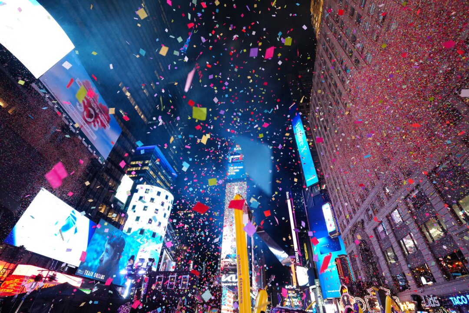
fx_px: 208
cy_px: 156
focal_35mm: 16
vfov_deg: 73.7
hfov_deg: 96.7
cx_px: 234
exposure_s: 1/320
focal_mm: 16
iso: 2000
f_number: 2.8
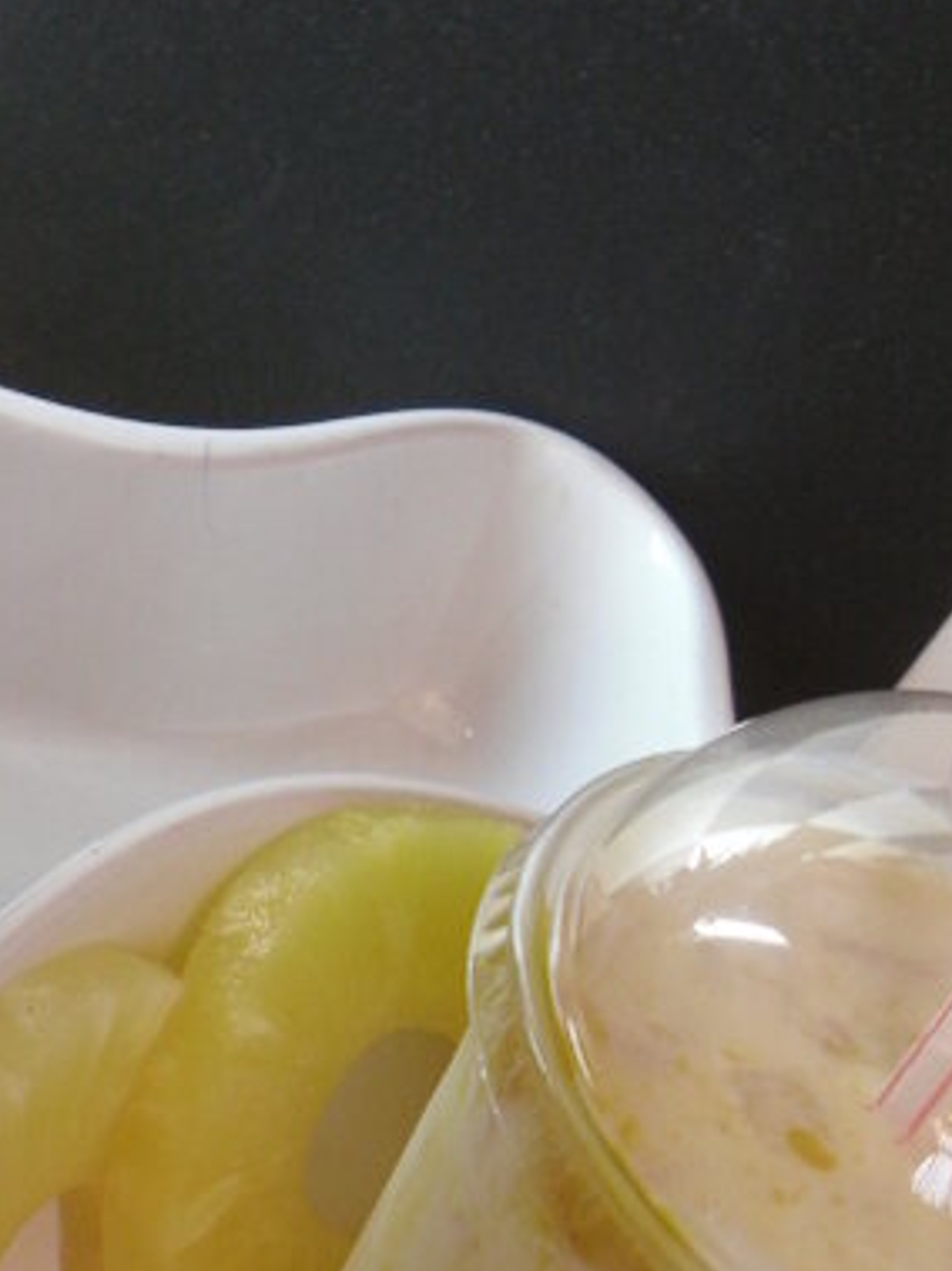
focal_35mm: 92
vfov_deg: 21.2
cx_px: 255
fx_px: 3375
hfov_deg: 16.0
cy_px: 877
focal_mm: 6.3
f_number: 3
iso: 200
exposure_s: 1/22
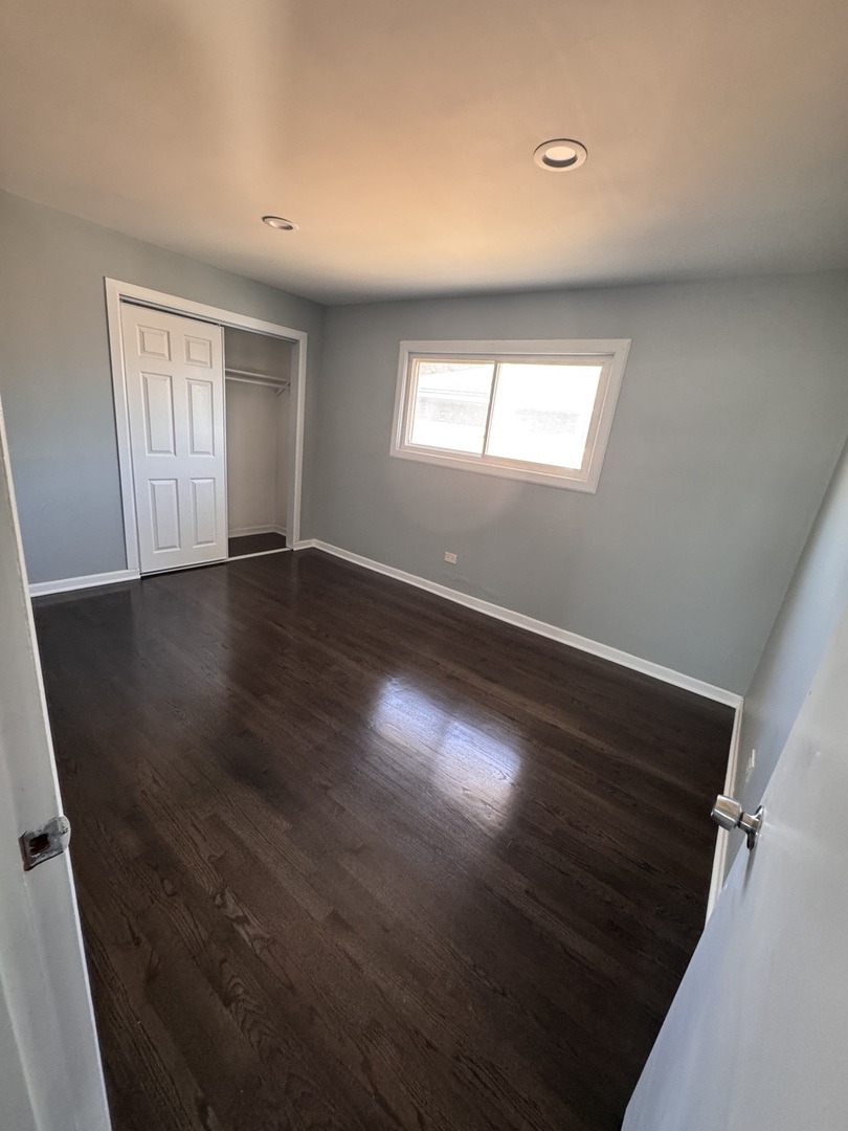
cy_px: 566
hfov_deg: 85.7
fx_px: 457
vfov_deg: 102.1
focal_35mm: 14
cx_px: 424
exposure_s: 1/69
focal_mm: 2.22
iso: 320
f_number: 2.2
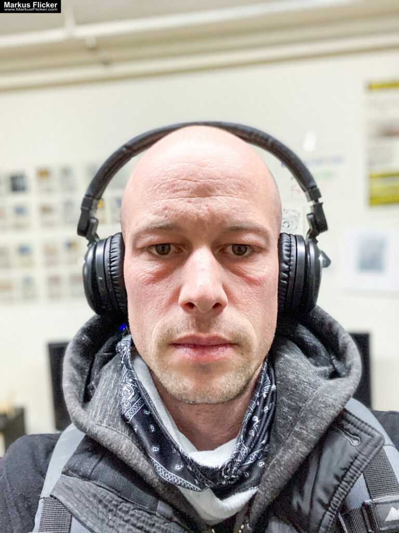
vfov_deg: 60.0
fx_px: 461
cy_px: 266
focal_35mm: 30
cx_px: 200
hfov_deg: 46.8
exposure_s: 1/50
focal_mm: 2.71
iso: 320
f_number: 2.2
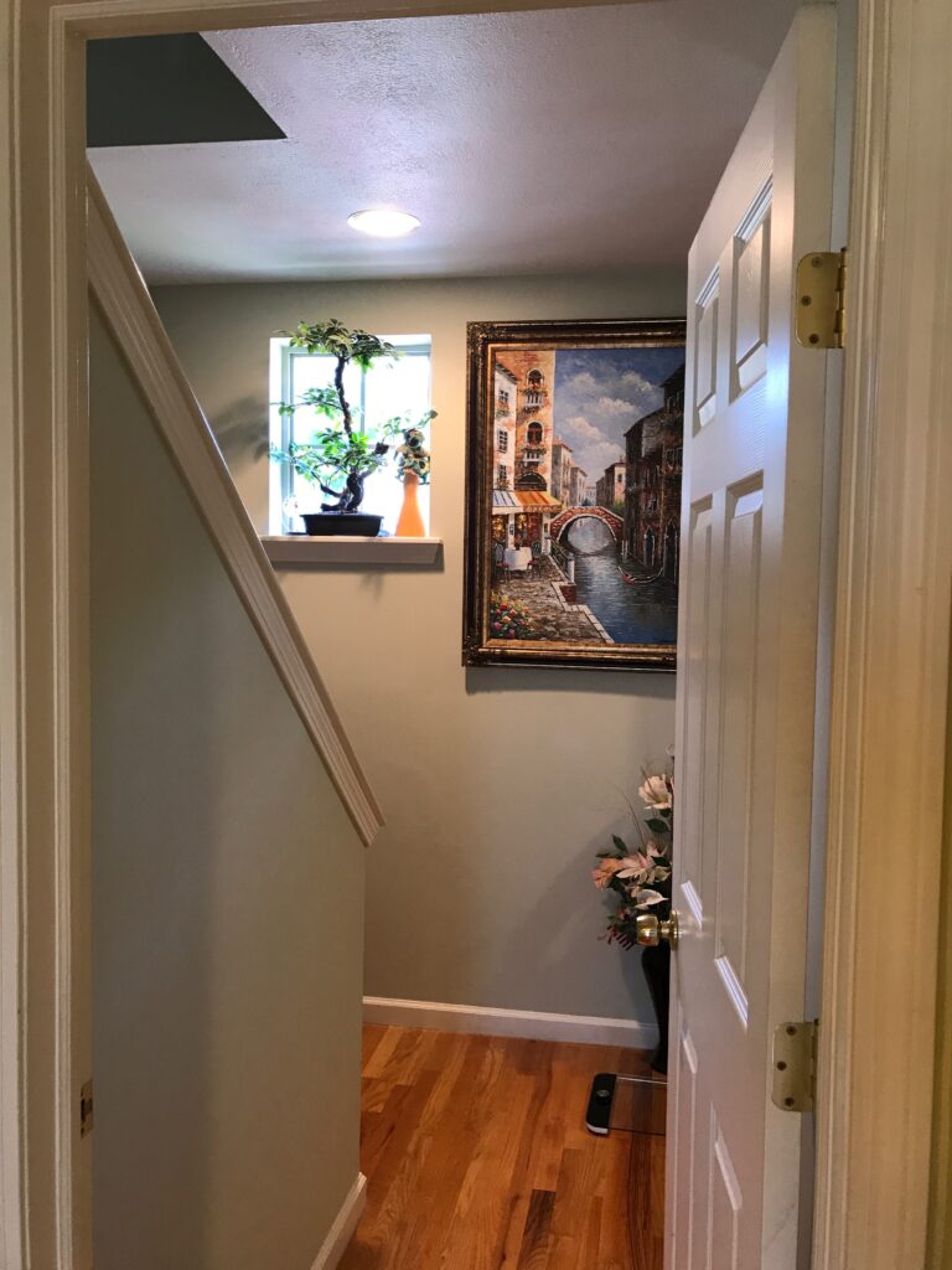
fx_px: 1027
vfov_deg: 63.4
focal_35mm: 28
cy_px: 635
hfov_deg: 49.7
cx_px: 476
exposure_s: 1/24
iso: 40
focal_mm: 3.99
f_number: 1.8
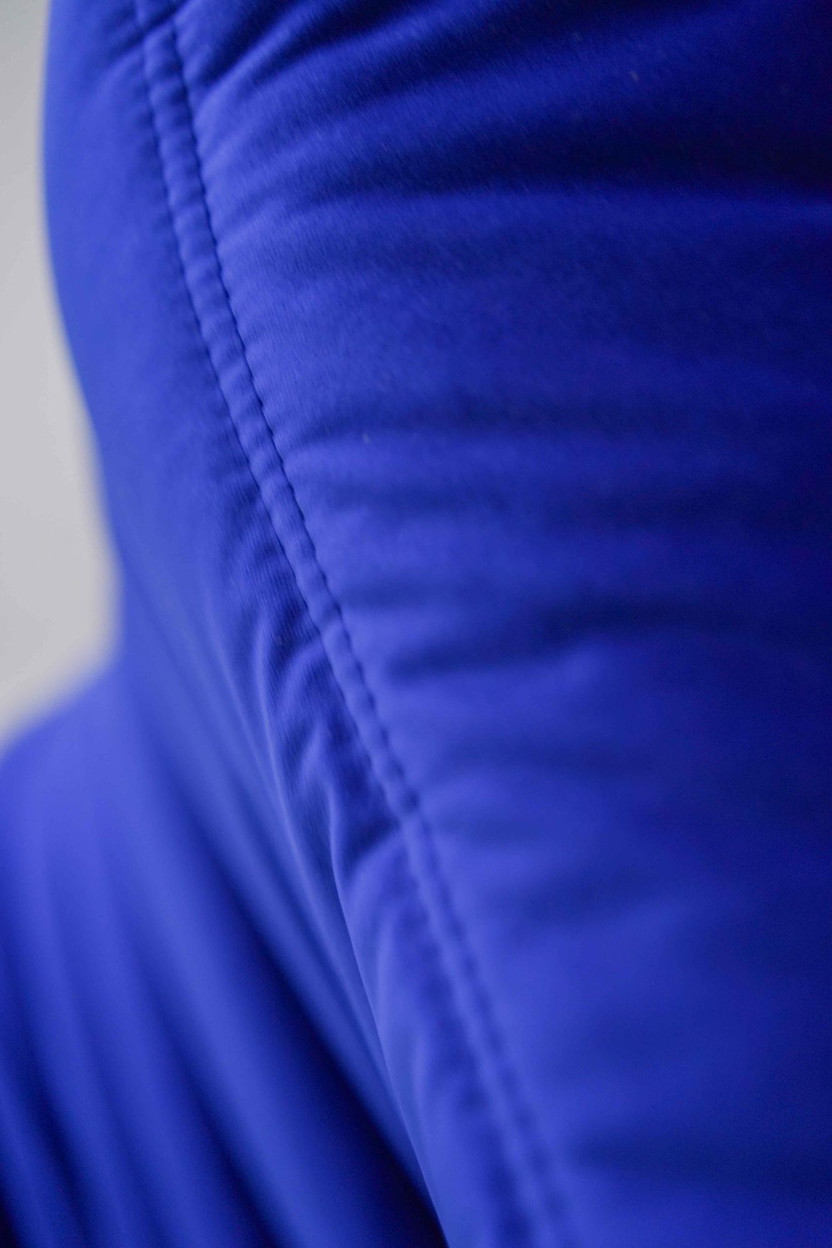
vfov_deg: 54.4
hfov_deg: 37.8
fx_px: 1213
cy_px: 624
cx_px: 416
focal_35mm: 35
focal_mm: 35
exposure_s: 1/160
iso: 500
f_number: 2.2
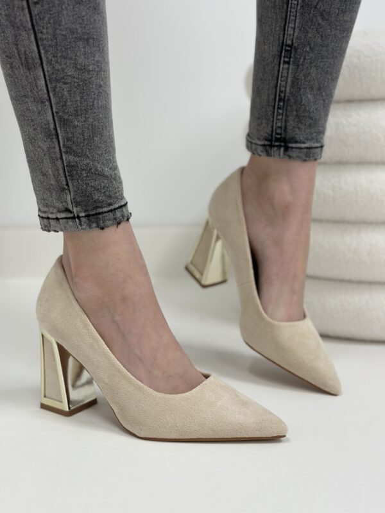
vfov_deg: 39.7
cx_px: 192
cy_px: 256
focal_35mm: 48
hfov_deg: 30.3
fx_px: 712
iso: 125
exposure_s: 1/100
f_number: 1.78
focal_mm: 6.86
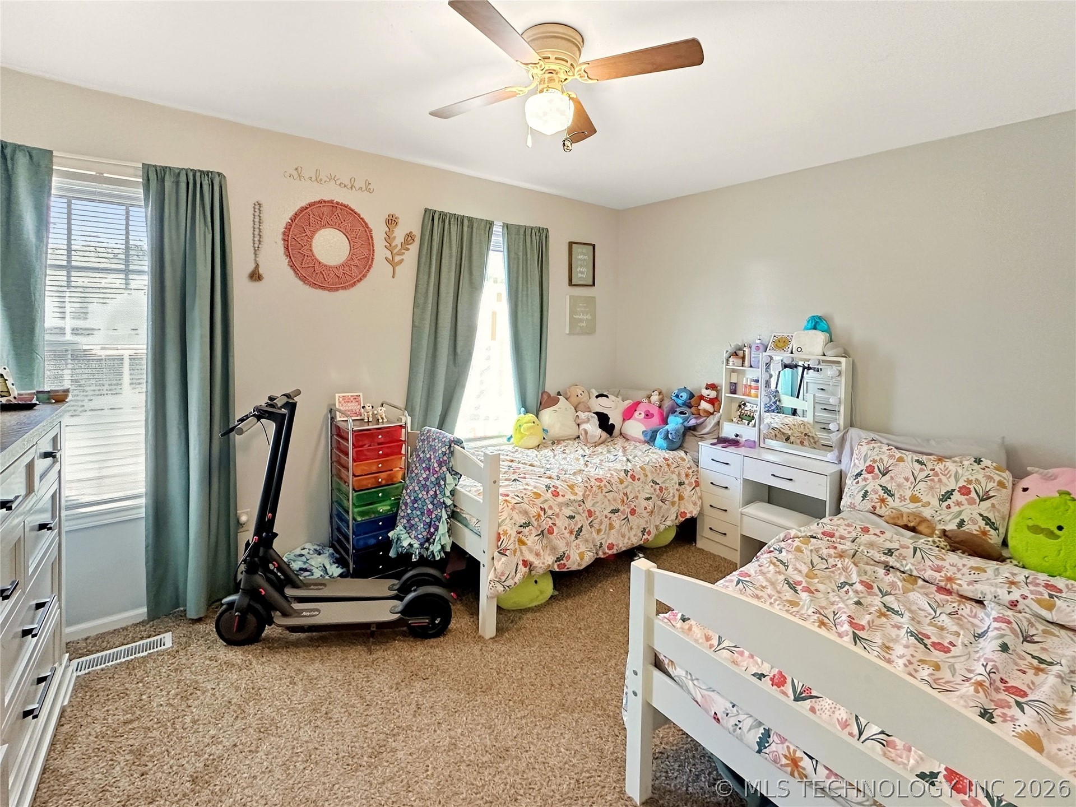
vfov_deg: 85.7
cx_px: 538
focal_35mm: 14
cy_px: 404
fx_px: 435
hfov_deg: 102.1
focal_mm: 2.2
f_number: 2.2
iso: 250
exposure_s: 1/60
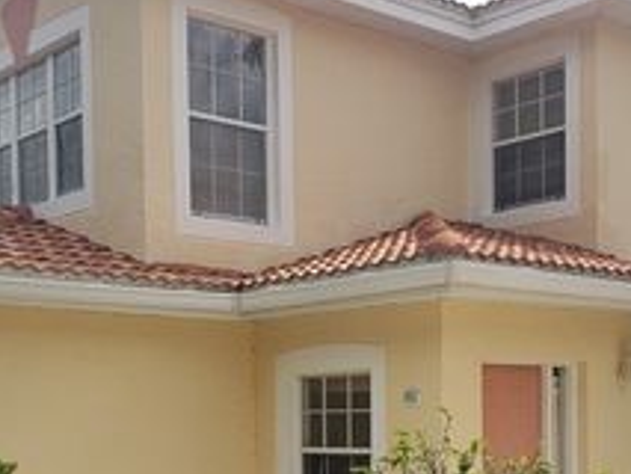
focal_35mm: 61
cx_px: 261
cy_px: 419
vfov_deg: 23.5
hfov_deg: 31.6
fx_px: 1113
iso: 50
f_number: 2.4
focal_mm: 4.3
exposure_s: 1/1622
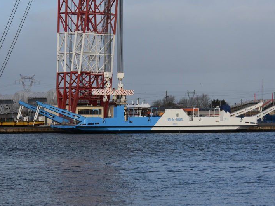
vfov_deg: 9.1
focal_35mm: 163
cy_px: 103
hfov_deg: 12.1
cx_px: 153
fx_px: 1295
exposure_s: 1/320
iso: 200
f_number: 9
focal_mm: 100
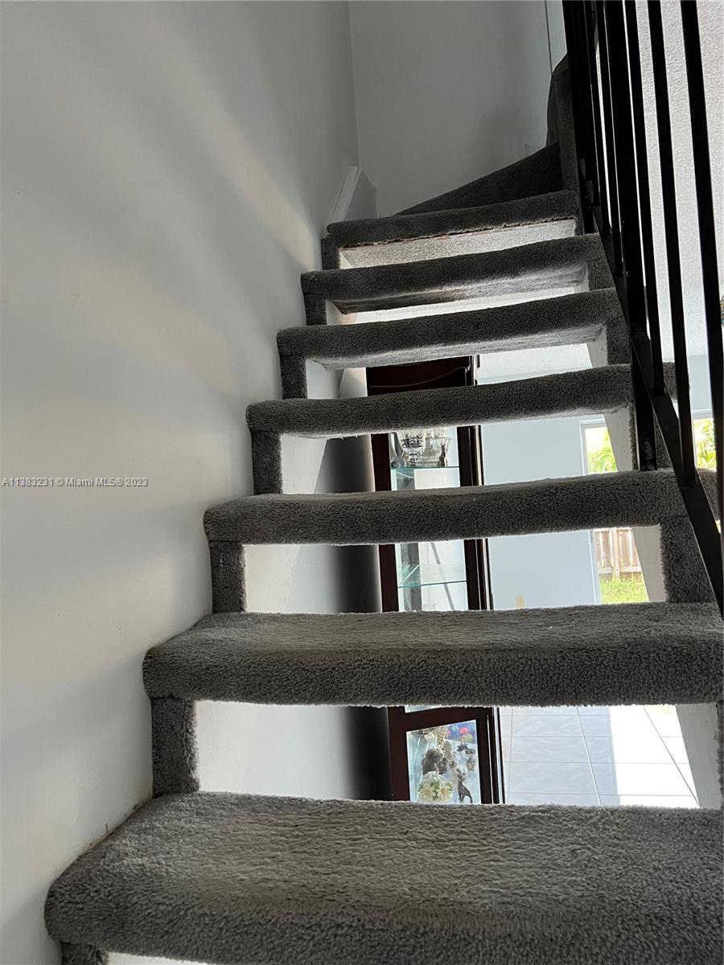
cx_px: 362
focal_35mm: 26
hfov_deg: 53.1
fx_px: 725
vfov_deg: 67.3
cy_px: 482
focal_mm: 5.7
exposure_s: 1/60
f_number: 1.5
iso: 200
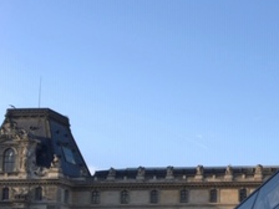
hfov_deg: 21.0
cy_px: 213
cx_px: 380
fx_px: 669
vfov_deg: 17.3
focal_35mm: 83
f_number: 2.2
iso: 25
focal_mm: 4.15
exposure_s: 1/340
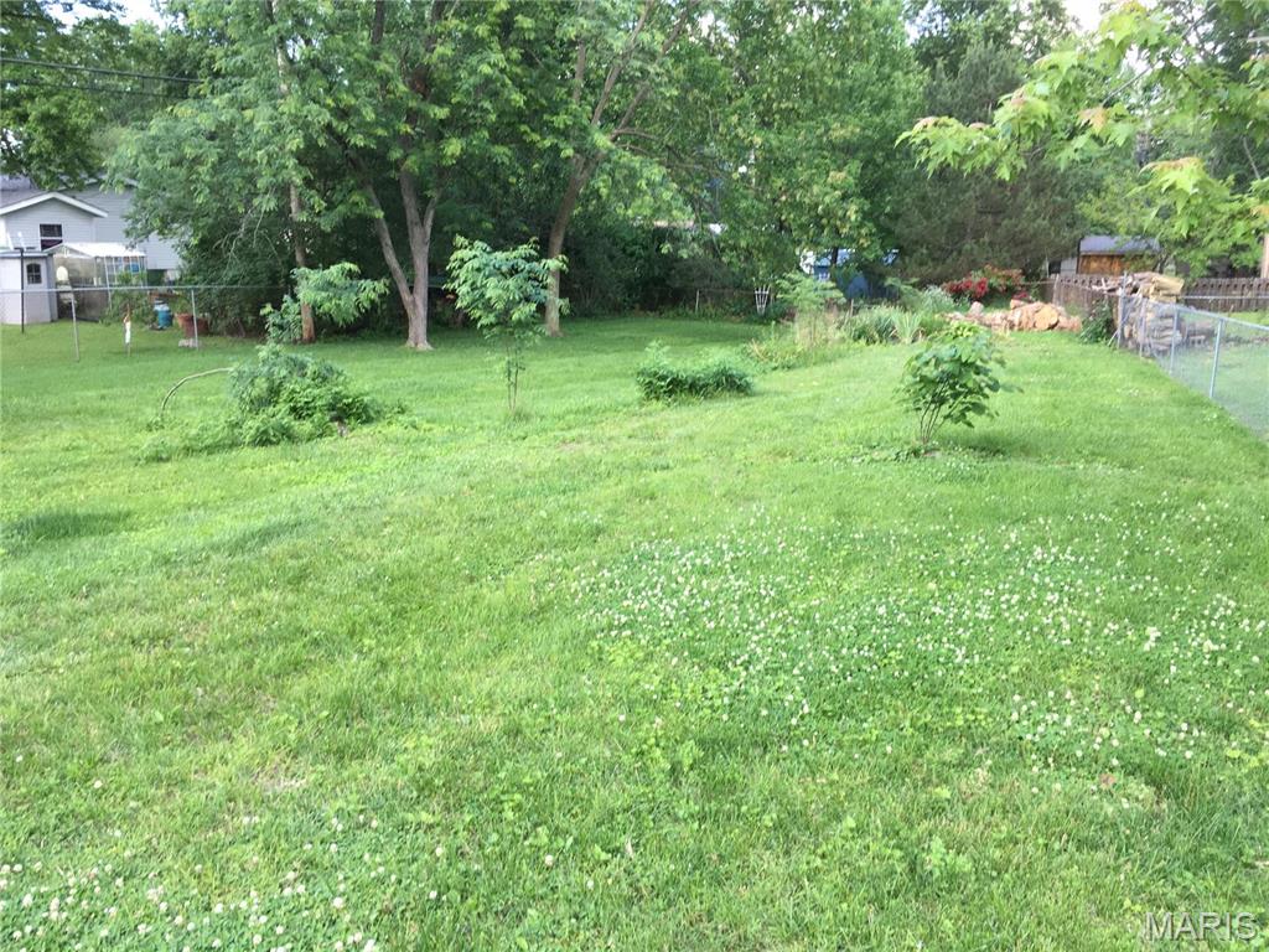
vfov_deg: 48.2
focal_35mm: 29
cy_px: 476
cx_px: 634
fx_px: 1063
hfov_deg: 61.7
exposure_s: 1/120
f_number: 2.2
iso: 32
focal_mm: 4.15
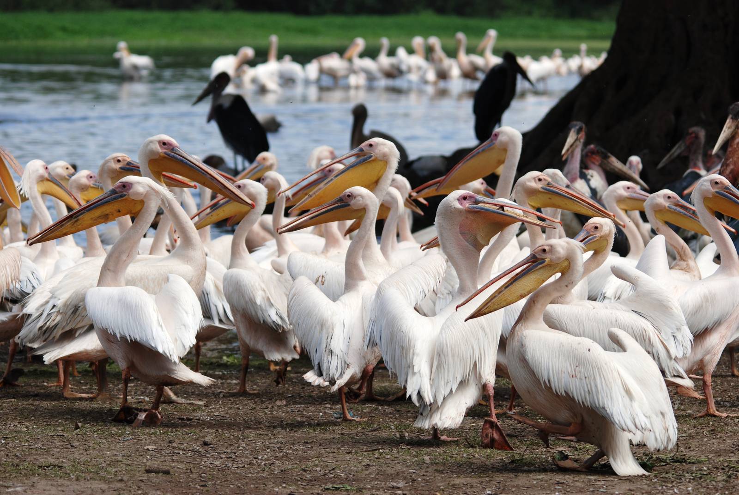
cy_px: 248
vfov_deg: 6.1
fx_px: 4624
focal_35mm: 225
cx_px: 370
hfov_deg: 9.1
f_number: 5
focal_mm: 150
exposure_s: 1/1000
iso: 200
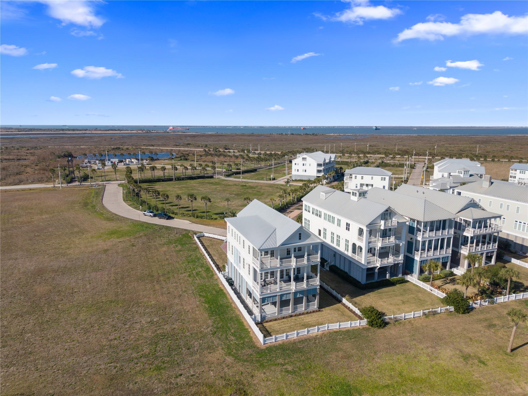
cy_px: 198
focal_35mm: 23
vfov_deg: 58.9
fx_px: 351
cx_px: 264
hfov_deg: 73.9
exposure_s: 1/4000
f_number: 1.8
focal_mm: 8.67
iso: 170
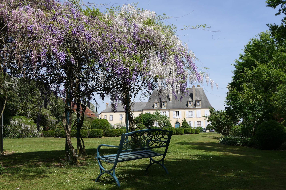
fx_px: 302
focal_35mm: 38
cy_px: 95
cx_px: 143
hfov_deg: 50.7
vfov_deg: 35.0
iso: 125
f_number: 4
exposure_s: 1/1300
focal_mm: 13.8
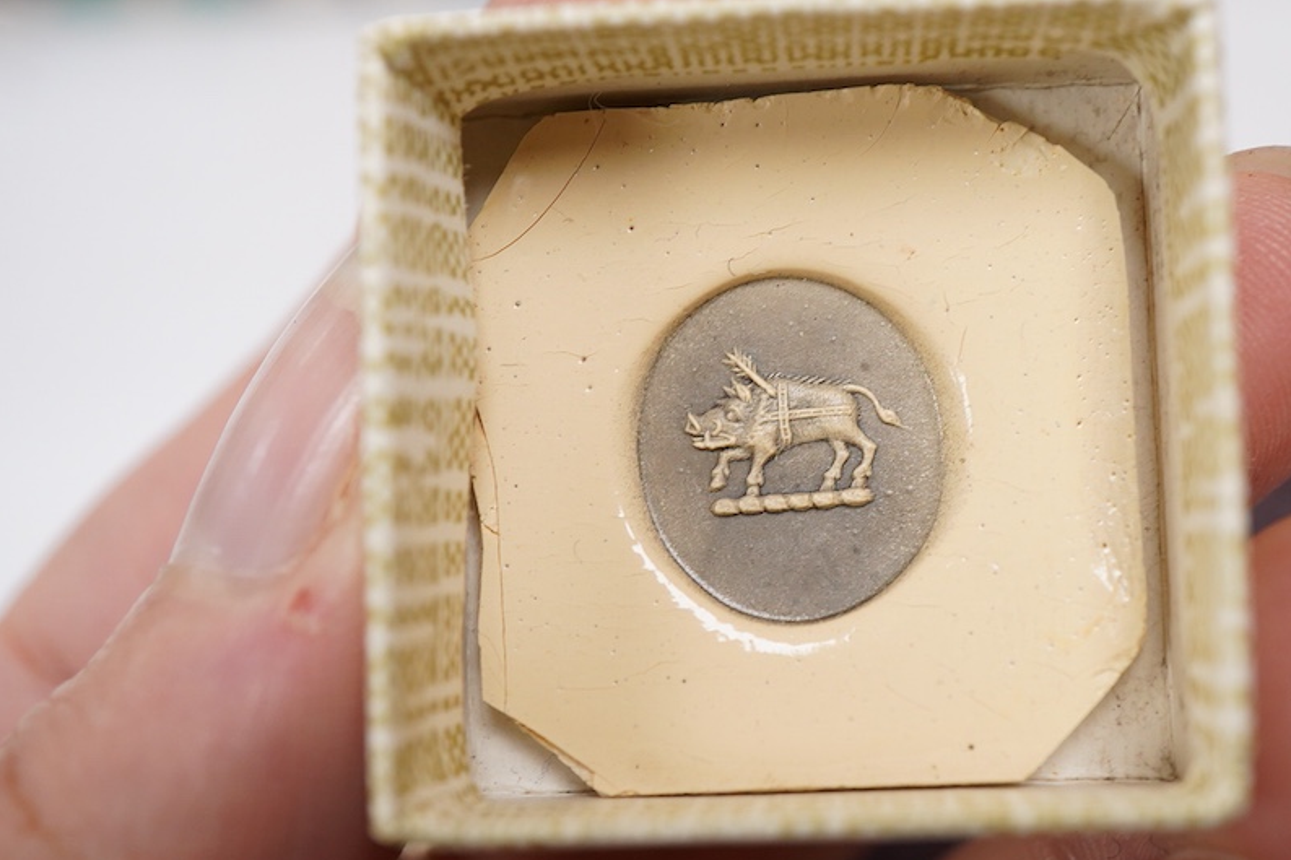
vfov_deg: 26.5
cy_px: 408
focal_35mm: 51
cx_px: 728
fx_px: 1828
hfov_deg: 38.8
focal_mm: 30
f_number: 9
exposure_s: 1/125
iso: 1250
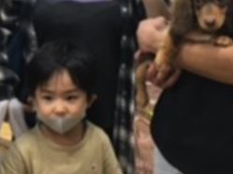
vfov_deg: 20.1
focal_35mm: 70
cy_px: -14
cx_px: 71
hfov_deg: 27.6
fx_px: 470
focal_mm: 4.15
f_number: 2.2
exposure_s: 1/30
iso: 50
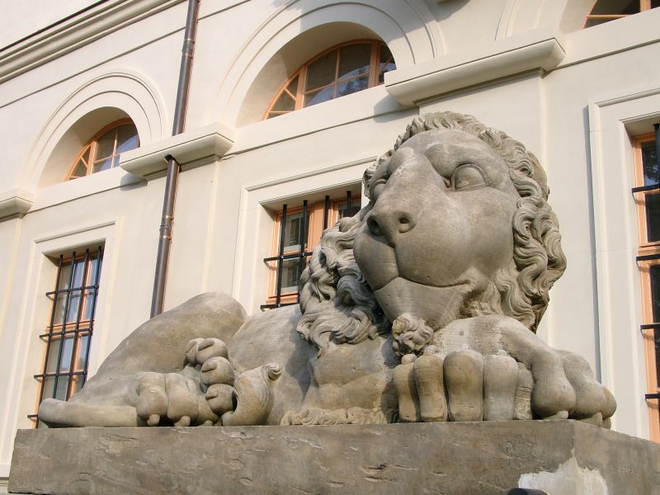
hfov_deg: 44.8
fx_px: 801
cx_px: 330
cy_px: 248
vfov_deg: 34.3
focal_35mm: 42
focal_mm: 8.82
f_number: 4
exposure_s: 1/219
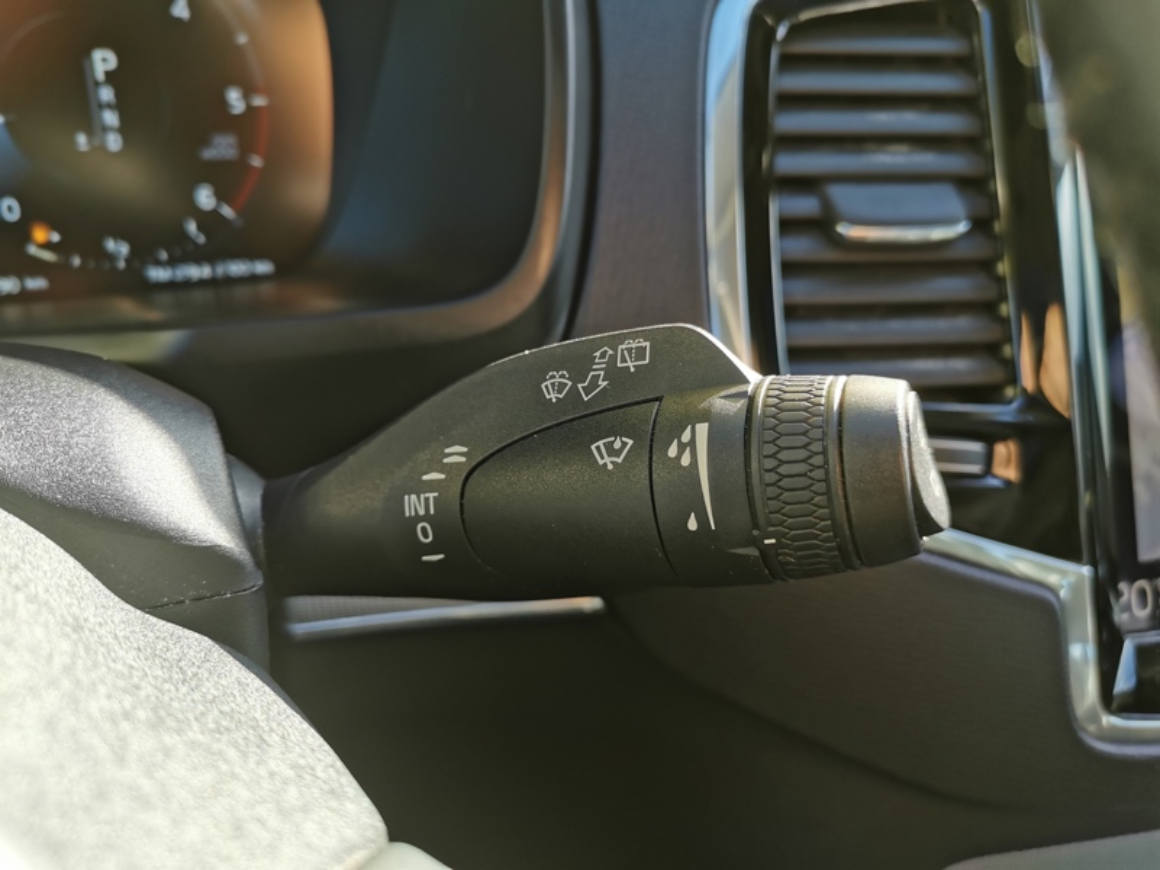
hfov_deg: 65.3
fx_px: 905
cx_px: 580
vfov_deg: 51.4
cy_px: 435
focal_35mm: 27
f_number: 1.8
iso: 50
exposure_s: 1/204
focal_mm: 5.58
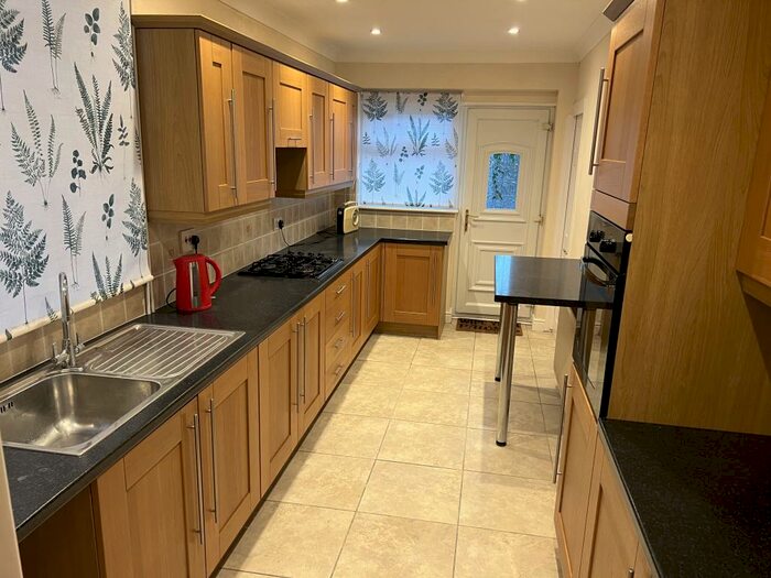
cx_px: 386
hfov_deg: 67.3
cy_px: 289
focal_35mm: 26
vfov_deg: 53.1
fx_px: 579
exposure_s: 1/50
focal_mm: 5.7
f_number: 1.5
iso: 80
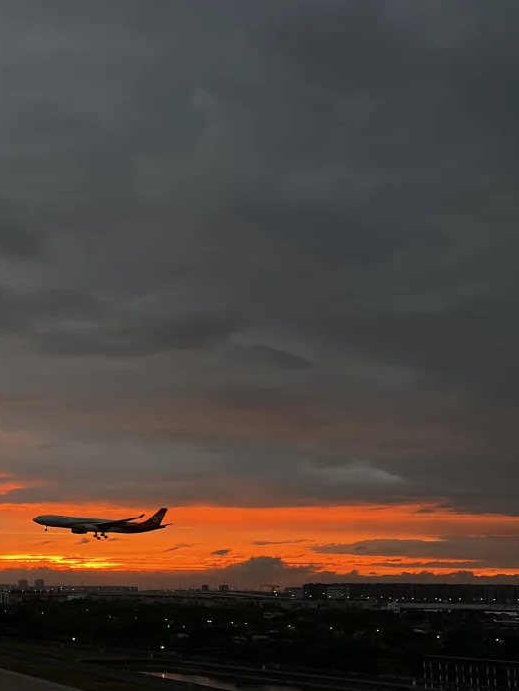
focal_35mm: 54
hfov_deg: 26.0
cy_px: 415
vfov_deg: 35.4
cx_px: 38
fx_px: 1079
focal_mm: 5.7
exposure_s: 1/121
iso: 40
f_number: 1.5
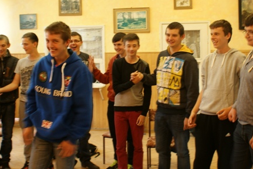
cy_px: 63
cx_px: 140
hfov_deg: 40.3
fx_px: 345
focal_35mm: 49
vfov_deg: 27.5
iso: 200
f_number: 5.6
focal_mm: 22
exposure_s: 1/13
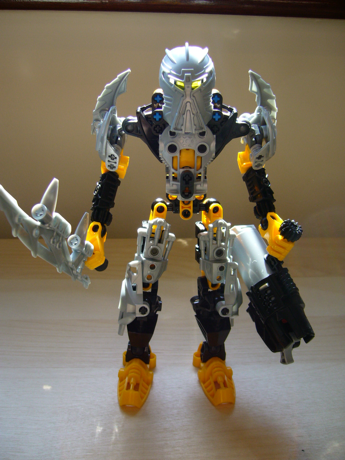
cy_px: 230
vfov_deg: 52.6
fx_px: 465
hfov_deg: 40.7
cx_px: 172
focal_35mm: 35
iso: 100
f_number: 2.8
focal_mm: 5.8
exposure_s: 1/160
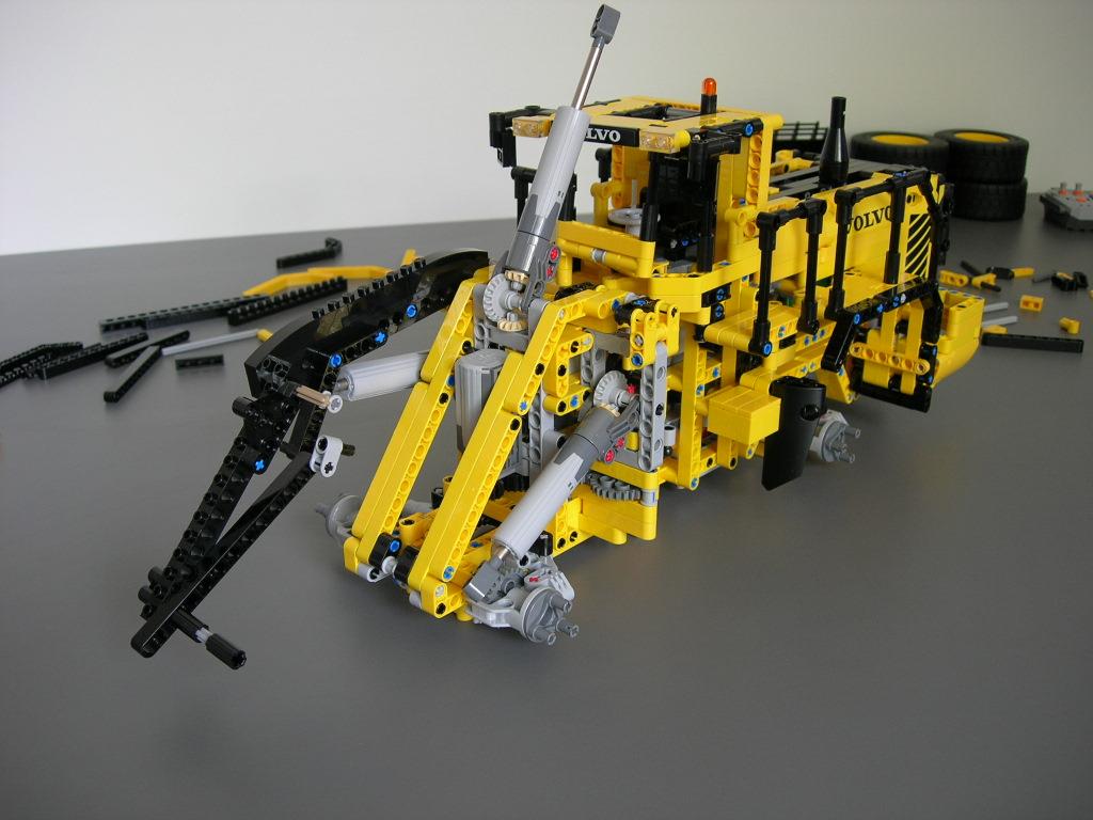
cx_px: 546
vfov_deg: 37.7
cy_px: 410
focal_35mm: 38
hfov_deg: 49.0
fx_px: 1200
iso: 64
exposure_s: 1/22.7
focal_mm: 7.8
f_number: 2.8
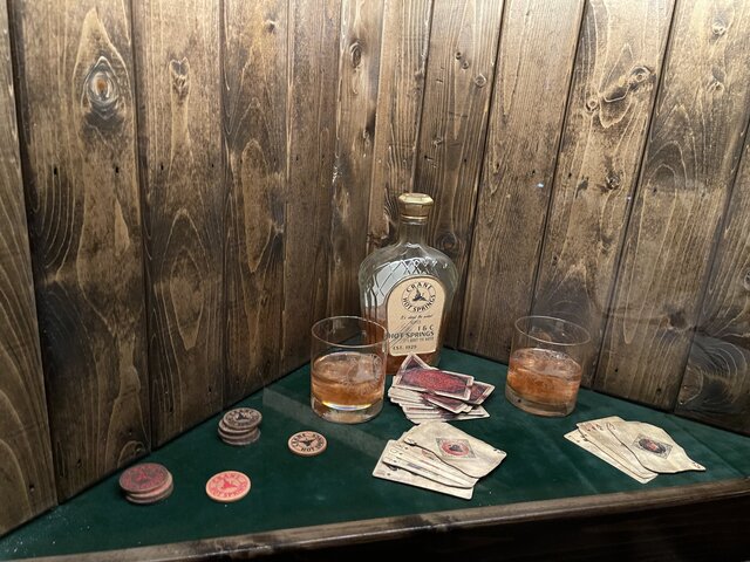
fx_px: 542
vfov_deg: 54.9
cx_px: 375
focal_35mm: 25
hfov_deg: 69.4
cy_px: 281
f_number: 1.6
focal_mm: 5.1
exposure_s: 1/29
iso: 640
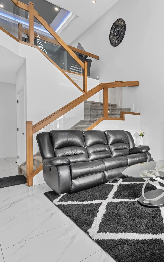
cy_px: 133
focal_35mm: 22
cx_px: 141
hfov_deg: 50.1
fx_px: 157
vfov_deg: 79.6
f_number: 9
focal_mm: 14
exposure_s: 1/6
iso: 125
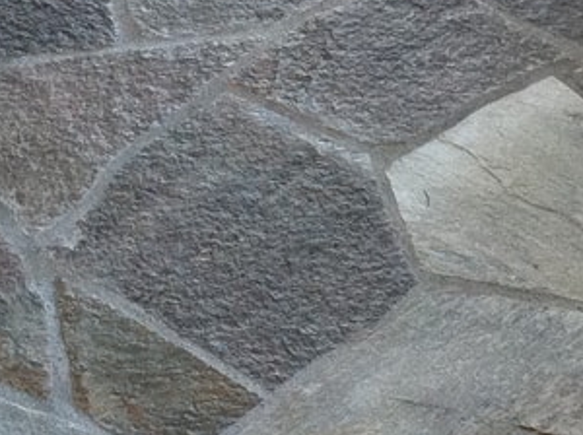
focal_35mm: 156
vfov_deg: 9.2
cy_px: -208
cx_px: 440
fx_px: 2623
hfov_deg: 12.6
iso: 125
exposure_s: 1/120
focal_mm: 3.85
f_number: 2.8
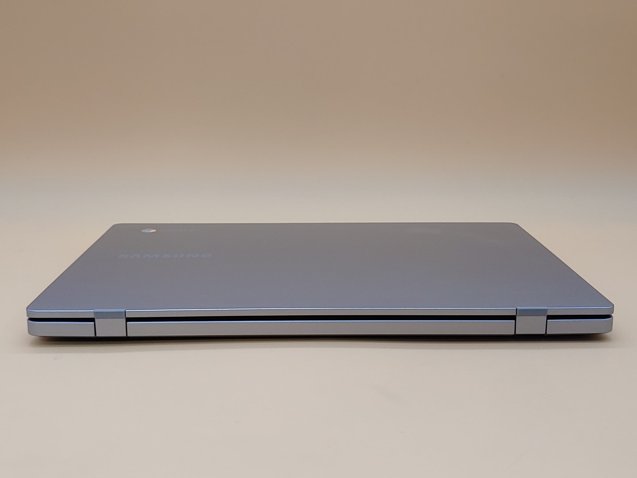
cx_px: 318
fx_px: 810
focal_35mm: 44
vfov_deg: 32.9
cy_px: 239
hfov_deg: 42.9
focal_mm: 4.36
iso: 50
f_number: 1.8
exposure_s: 1/95
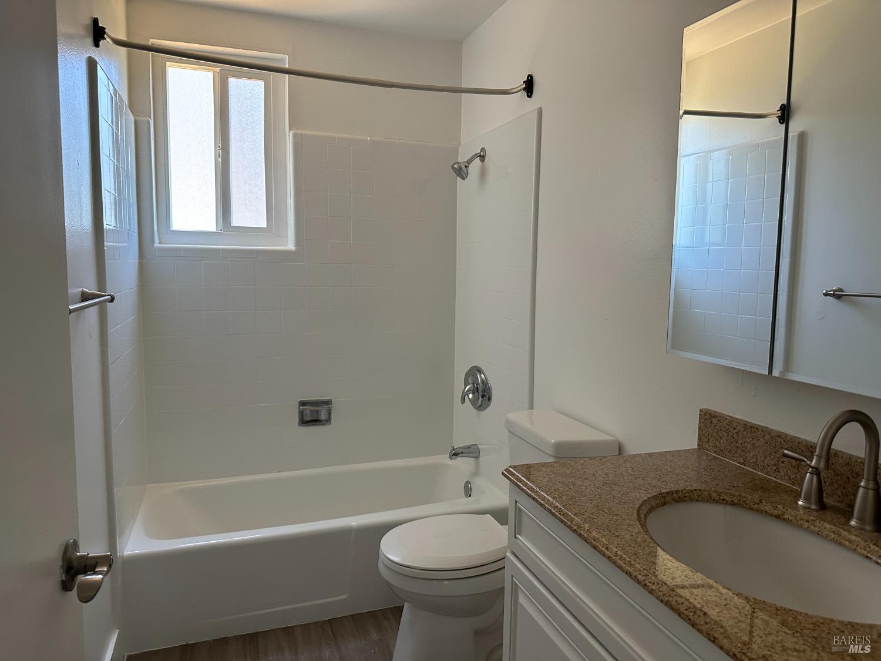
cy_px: 330
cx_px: 440
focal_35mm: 24
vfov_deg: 56.8
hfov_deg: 71.6
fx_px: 611
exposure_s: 1/113
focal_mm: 6.86
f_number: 1.78
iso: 250
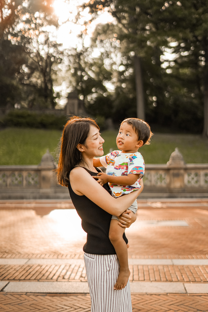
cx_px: 104
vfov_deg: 39.6
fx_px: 433
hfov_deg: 27.0
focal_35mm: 50
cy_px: 156
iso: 1000
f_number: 1.8
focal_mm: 50
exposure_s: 1/6400
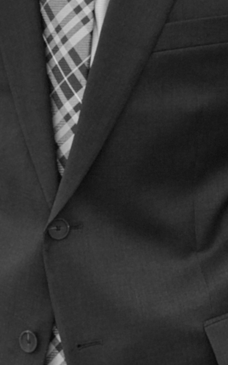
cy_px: -109
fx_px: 1660
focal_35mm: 167
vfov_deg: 12.2
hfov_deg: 7.9
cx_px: 132
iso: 32
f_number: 2.8
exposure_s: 1/60
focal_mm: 6.6
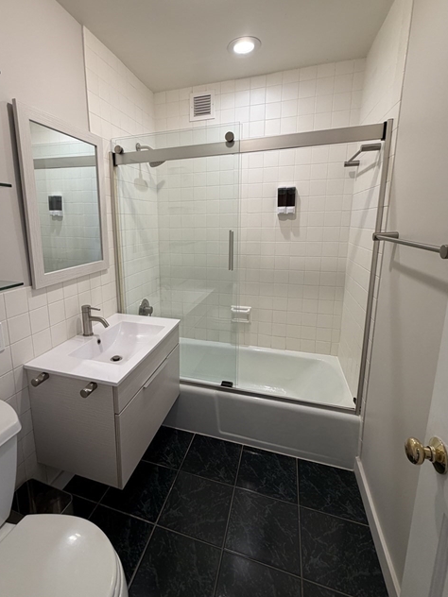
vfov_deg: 90.9
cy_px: 278
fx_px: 293
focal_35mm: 17
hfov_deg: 74.0
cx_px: 182
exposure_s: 1/62
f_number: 2.2
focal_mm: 2.22
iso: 80
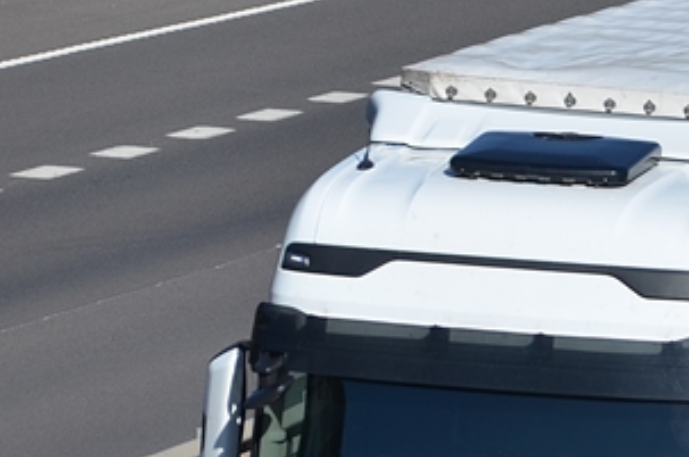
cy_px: 447
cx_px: 773
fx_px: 7936
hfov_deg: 5.0
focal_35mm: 415
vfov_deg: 3.3
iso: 100
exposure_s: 1/800
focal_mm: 105
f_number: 5.6
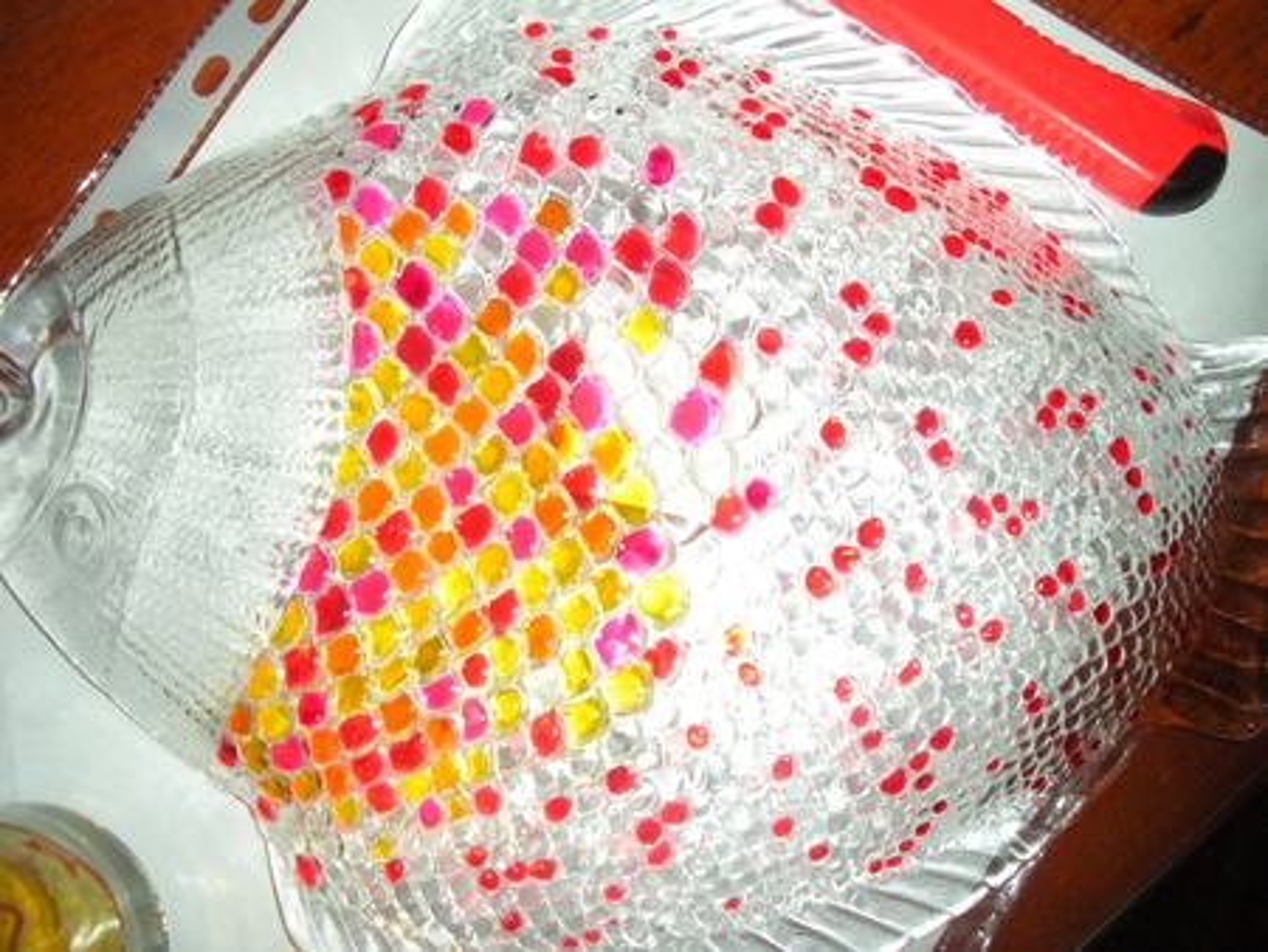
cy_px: 476
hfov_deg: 51.3
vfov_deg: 39.7
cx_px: 634
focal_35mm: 36
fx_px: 1319
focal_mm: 6.3
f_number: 3.5
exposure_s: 1/60
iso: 400
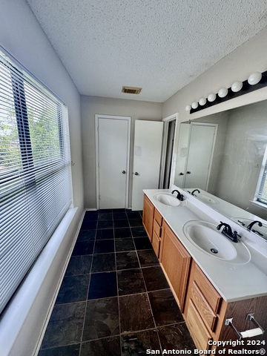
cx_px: 134
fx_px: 144
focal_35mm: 14
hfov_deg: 85.7
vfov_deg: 102.1
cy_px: 178
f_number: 2.2
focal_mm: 2.22
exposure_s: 1/99
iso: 160
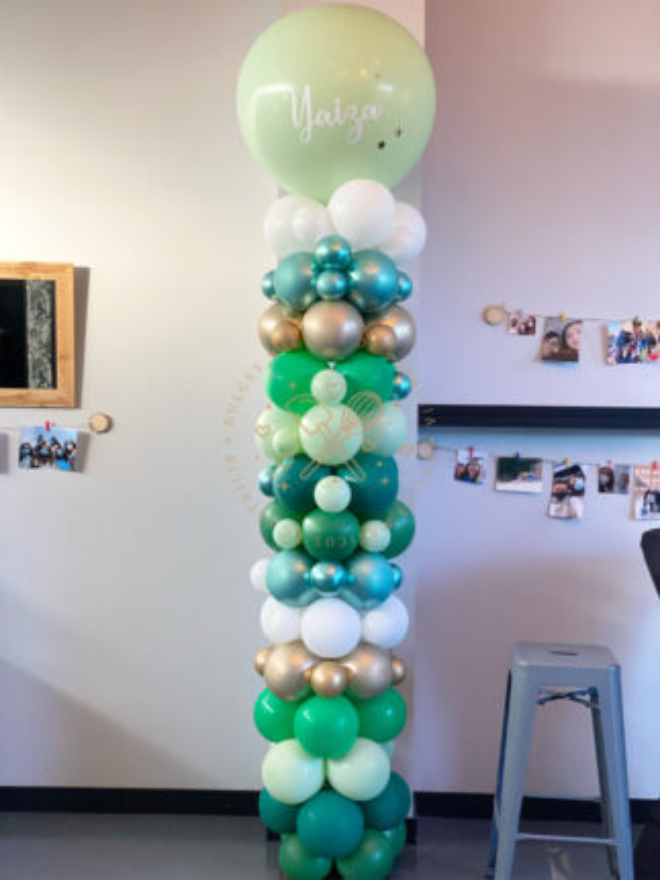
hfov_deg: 28.0
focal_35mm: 52
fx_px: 1323
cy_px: 440
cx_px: 330
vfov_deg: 36.8
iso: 160
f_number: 2
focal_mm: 6
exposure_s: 1/122
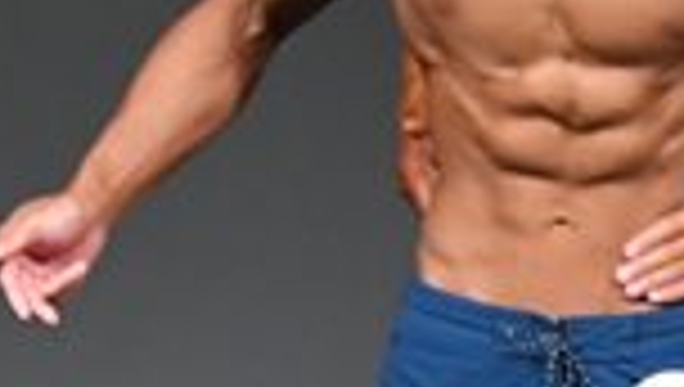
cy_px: 396
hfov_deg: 1.3
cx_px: 893
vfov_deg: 0.7
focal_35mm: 1677
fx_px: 30459
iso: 4000
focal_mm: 210
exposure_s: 1/400
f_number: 5.6
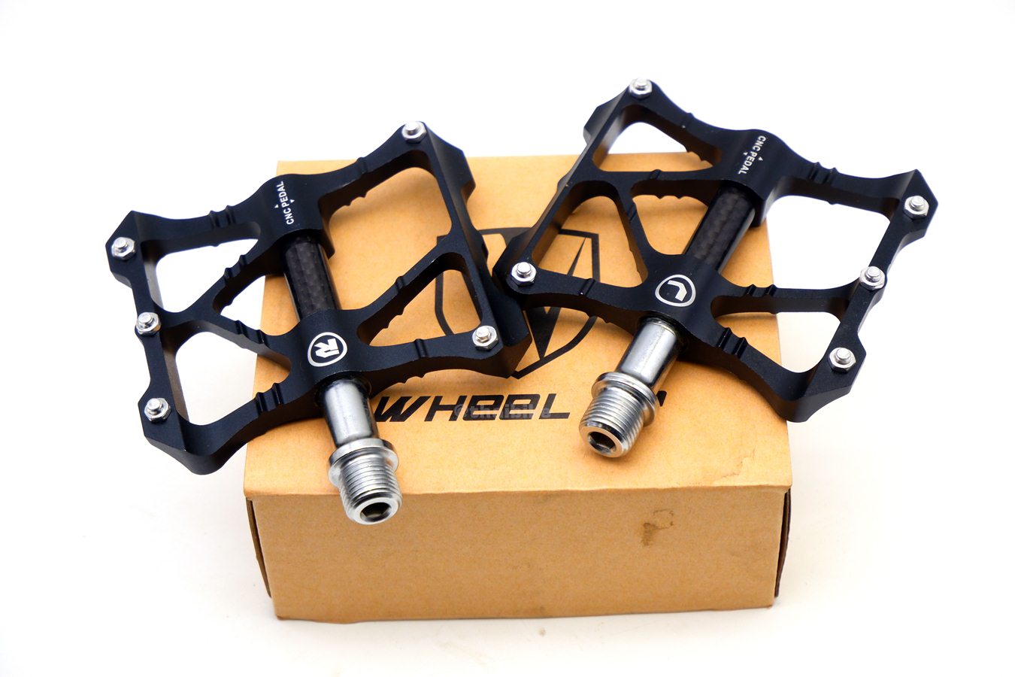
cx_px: 508
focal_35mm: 68
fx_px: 1917
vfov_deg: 20.0
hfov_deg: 29.7
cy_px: 338
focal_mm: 45
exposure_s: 1/140
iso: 200
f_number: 5.6
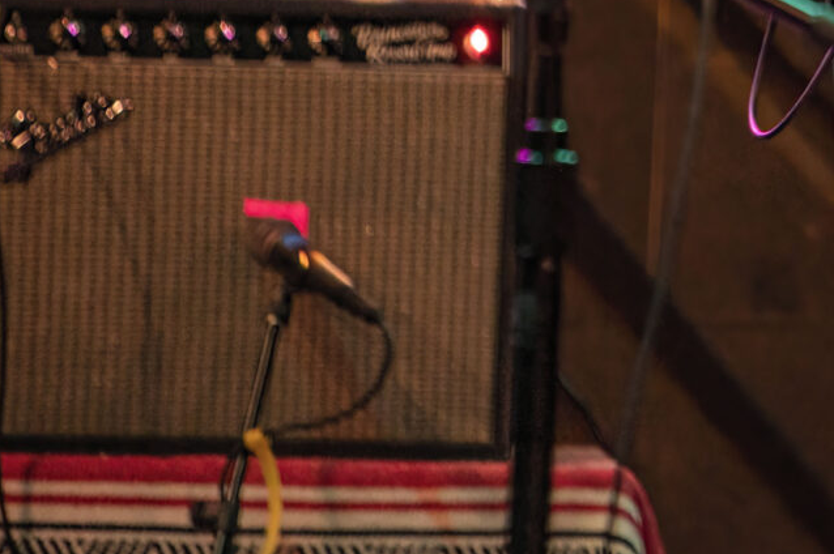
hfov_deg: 2.6
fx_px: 18583
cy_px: -536
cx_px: 1482
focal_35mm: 803
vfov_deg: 1.7
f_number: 2.8
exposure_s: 1/160
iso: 2500
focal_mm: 200
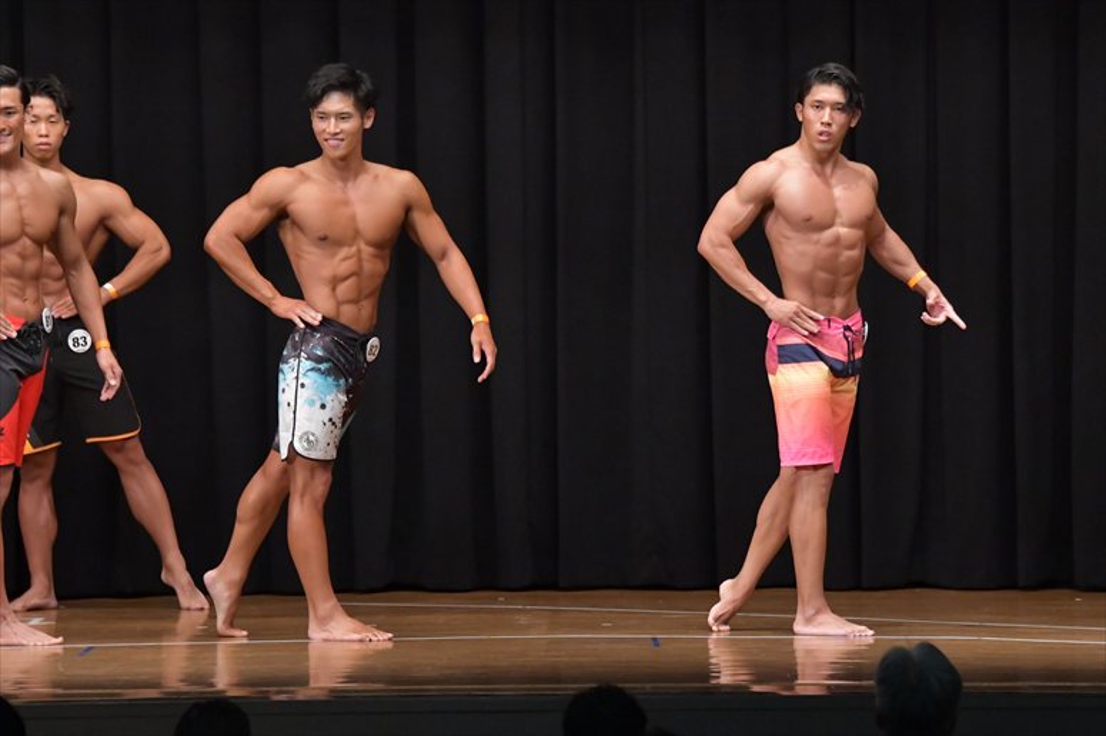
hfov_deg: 10.2
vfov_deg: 6.8
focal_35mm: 202
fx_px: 6203
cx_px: 553
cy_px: 368
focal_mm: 135
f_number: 5.6
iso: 6400
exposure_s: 1/400
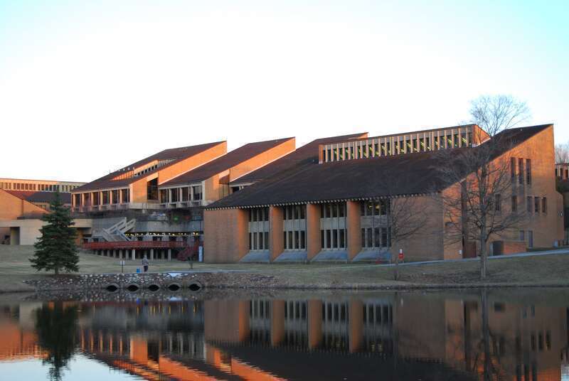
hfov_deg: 35.0
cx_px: 284
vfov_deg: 23.9
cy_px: 190
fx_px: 902
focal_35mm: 57
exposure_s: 1/80
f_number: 5
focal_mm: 38
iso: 400
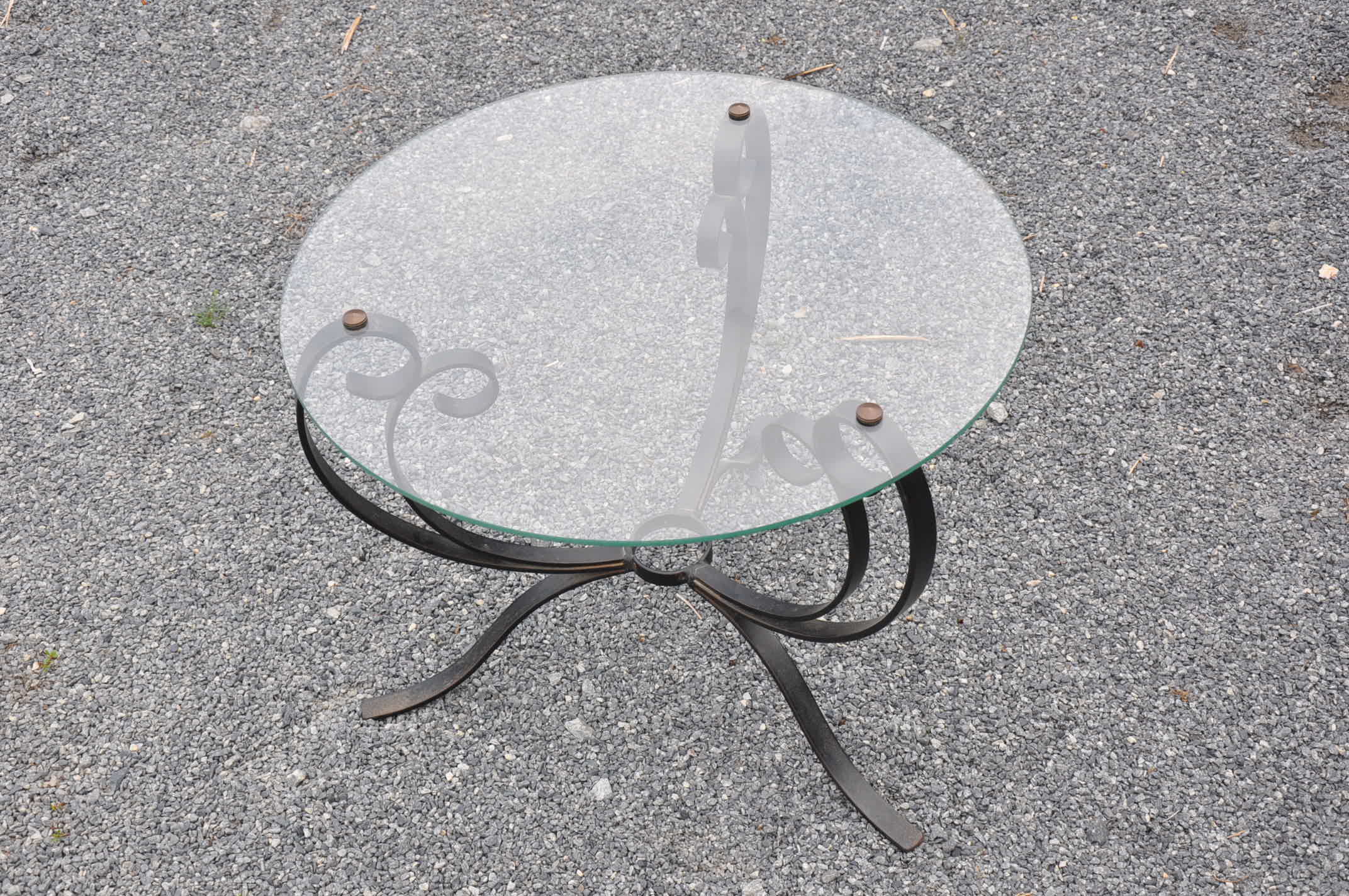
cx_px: 674
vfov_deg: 28.0
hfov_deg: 41.2
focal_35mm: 48
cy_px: 448
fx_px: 1796
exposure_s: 1/250
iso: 320
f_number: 8
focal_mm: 32
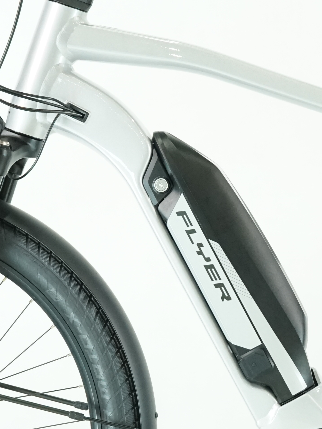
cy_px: 264
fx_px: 2233
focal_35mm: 180
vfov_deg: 11.0
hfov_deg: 8.2
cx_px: 320
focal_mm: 60
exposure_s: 1/200
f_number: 5
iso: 2500
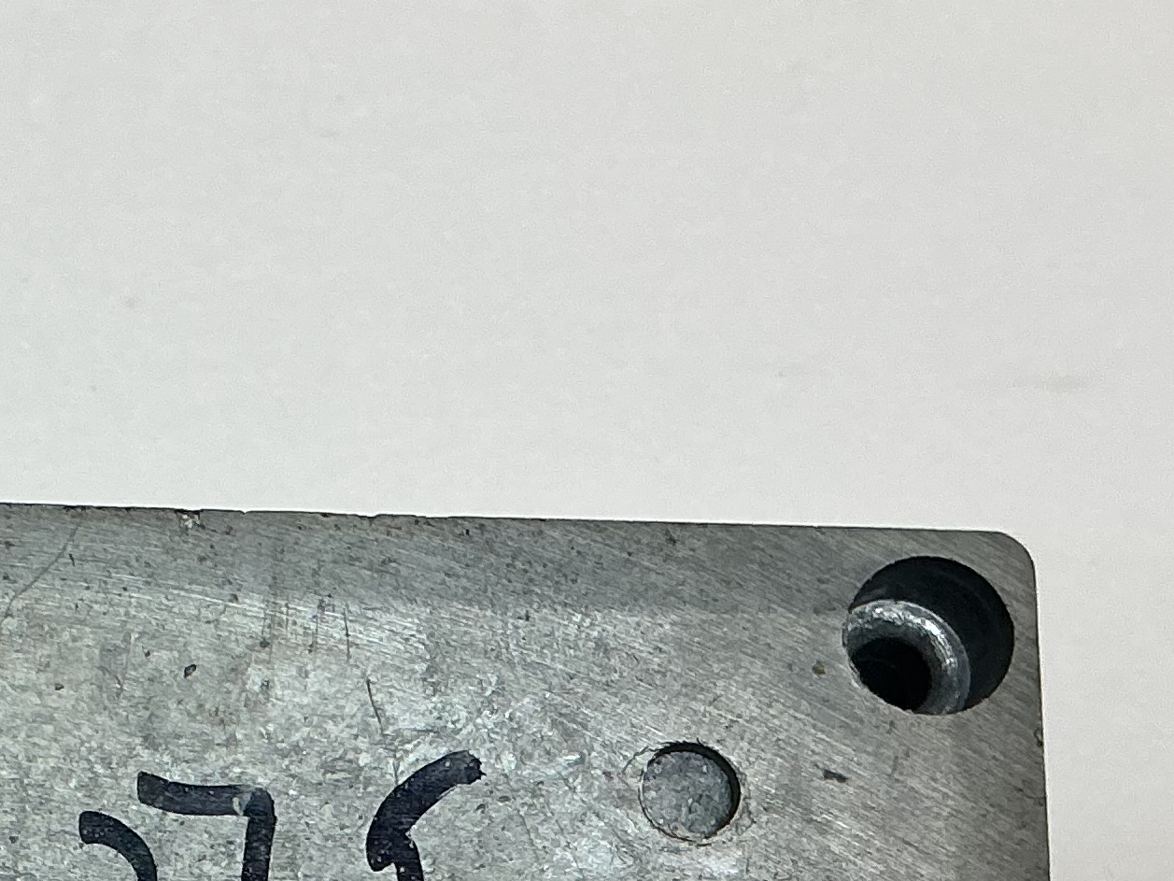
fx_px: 3154
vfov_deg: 15.5
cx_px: 15
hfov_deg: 20.4
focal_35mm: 93
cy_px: 982
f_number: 1.8
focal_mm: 3
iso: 40
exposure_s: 1/120
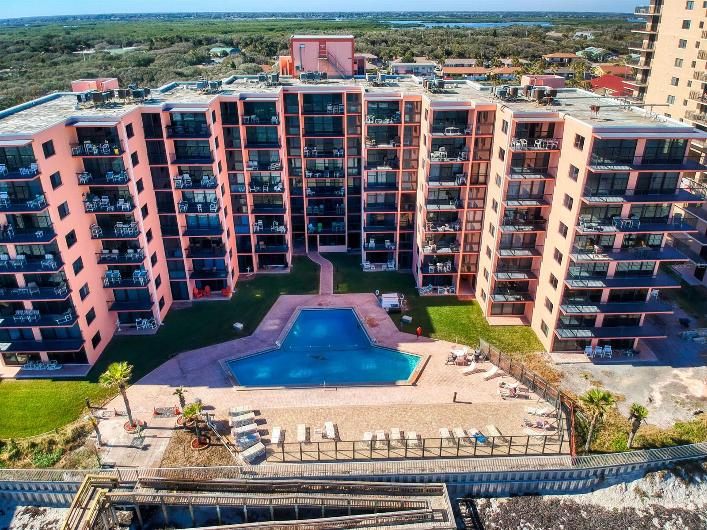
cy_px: 265
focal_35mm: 25
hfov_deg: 69.4
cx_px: 354
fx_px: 511
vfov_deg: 54.9
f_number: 2.6
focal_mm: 4.5
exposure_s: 1/1250
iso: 100
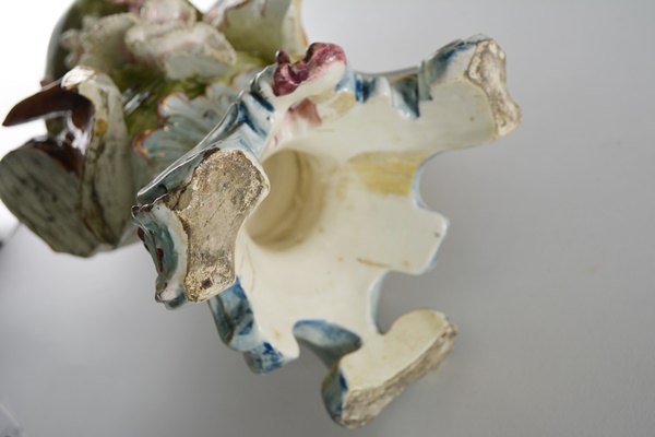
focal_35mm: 33
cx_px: 328
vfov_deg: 40.0
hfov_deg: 57.2
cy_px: 218
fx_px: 600
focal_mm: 22
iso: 220
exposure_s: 1/125
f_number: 5.6
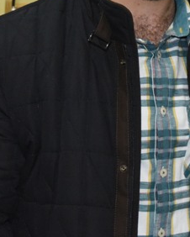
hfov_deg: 10.2
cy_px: -33
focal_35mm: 150
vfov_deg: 12.6
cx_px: 193
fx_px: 1053
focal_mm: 44
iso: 6400
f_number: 8
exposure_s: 1/250
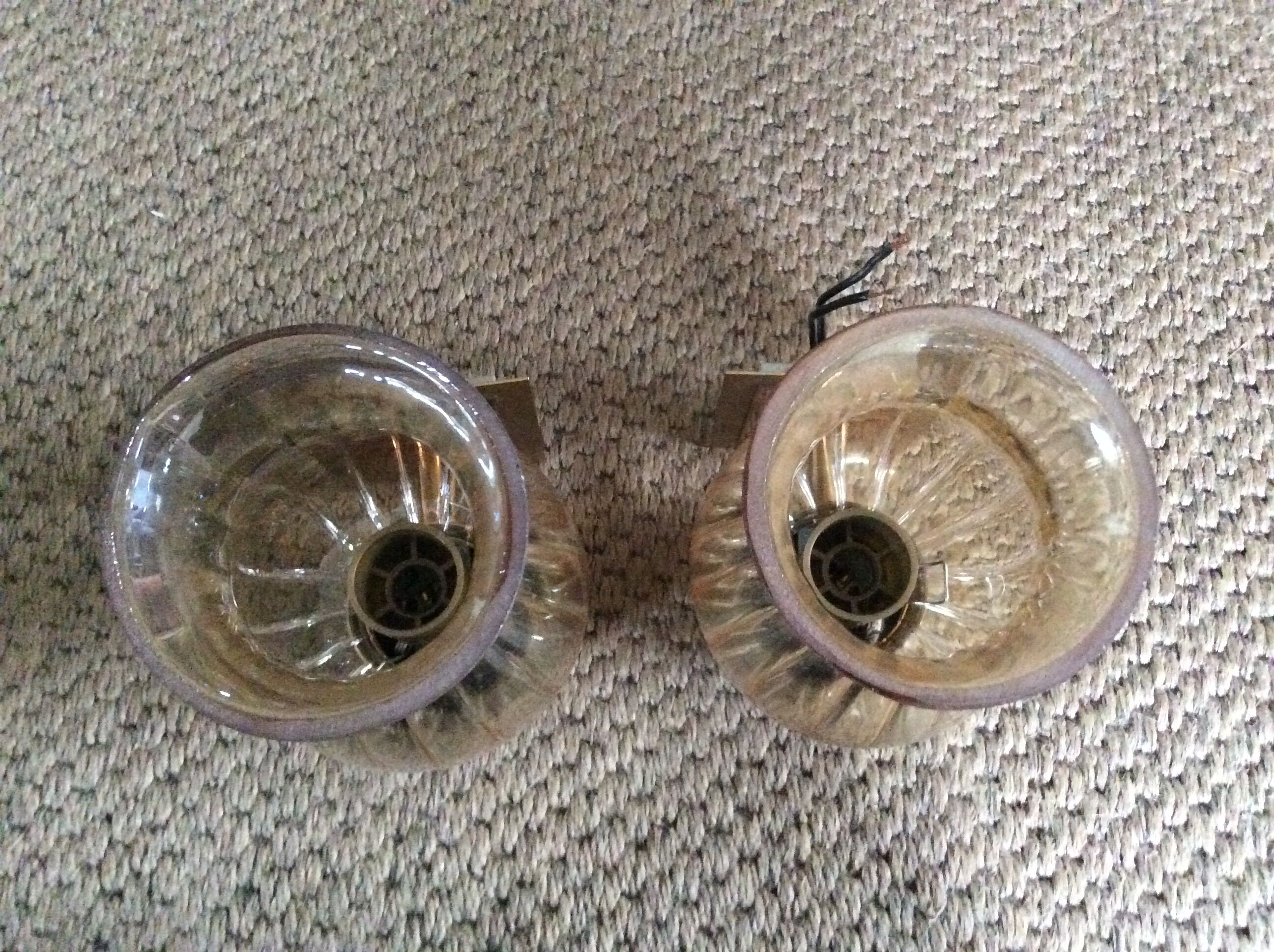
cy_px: 476
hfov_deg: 56.9
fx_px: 1176
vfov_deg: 44.1
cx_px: 637
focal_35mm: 32
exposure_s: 1/17
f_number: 2.4
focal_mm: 3.3
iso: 640
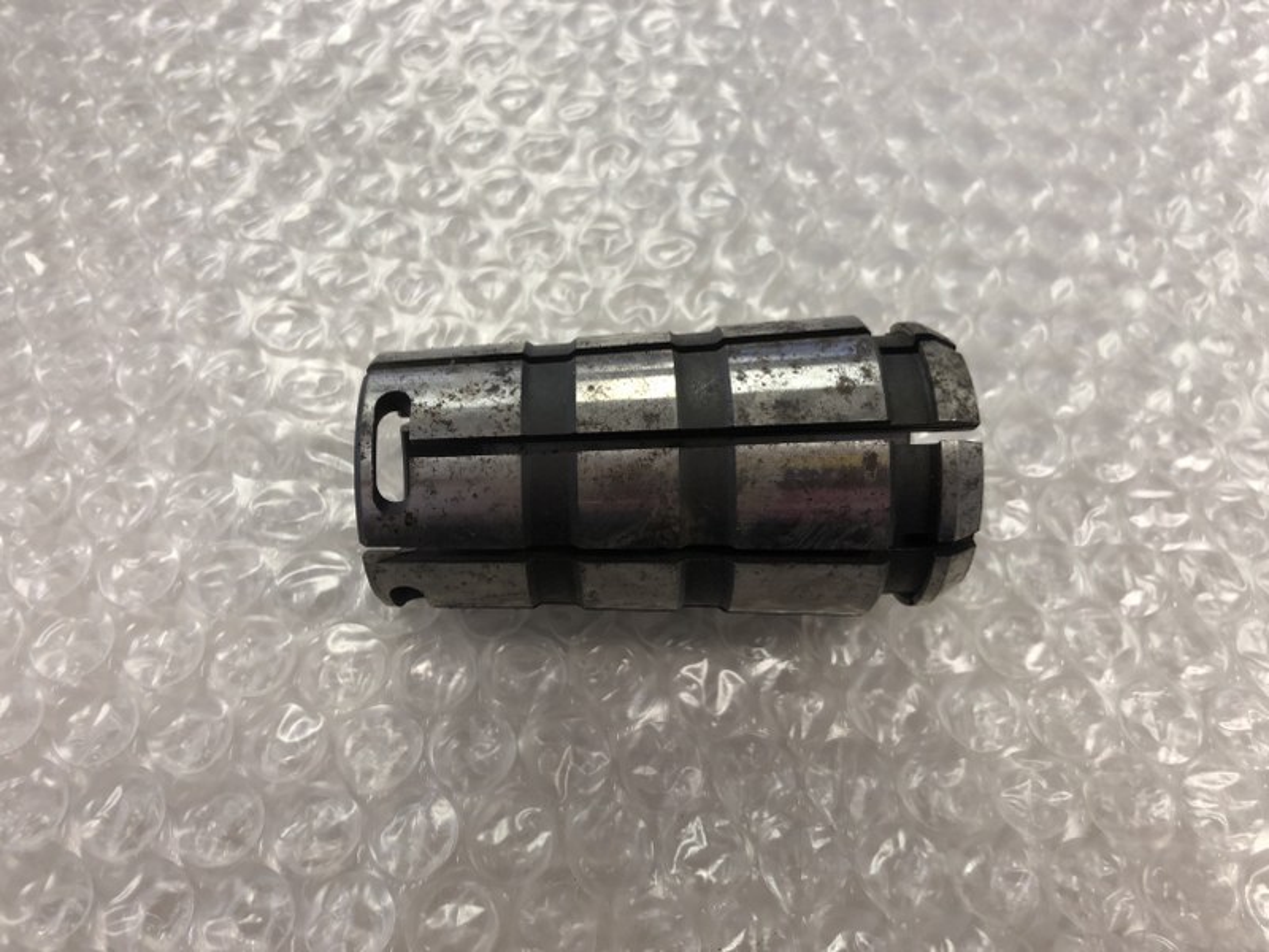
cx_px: 634
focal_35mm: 28
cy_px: 476
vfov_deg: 49.7
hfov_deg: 63.4
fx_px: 1026
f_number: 1.8
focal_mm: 3.99
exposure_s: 1/33
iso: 32
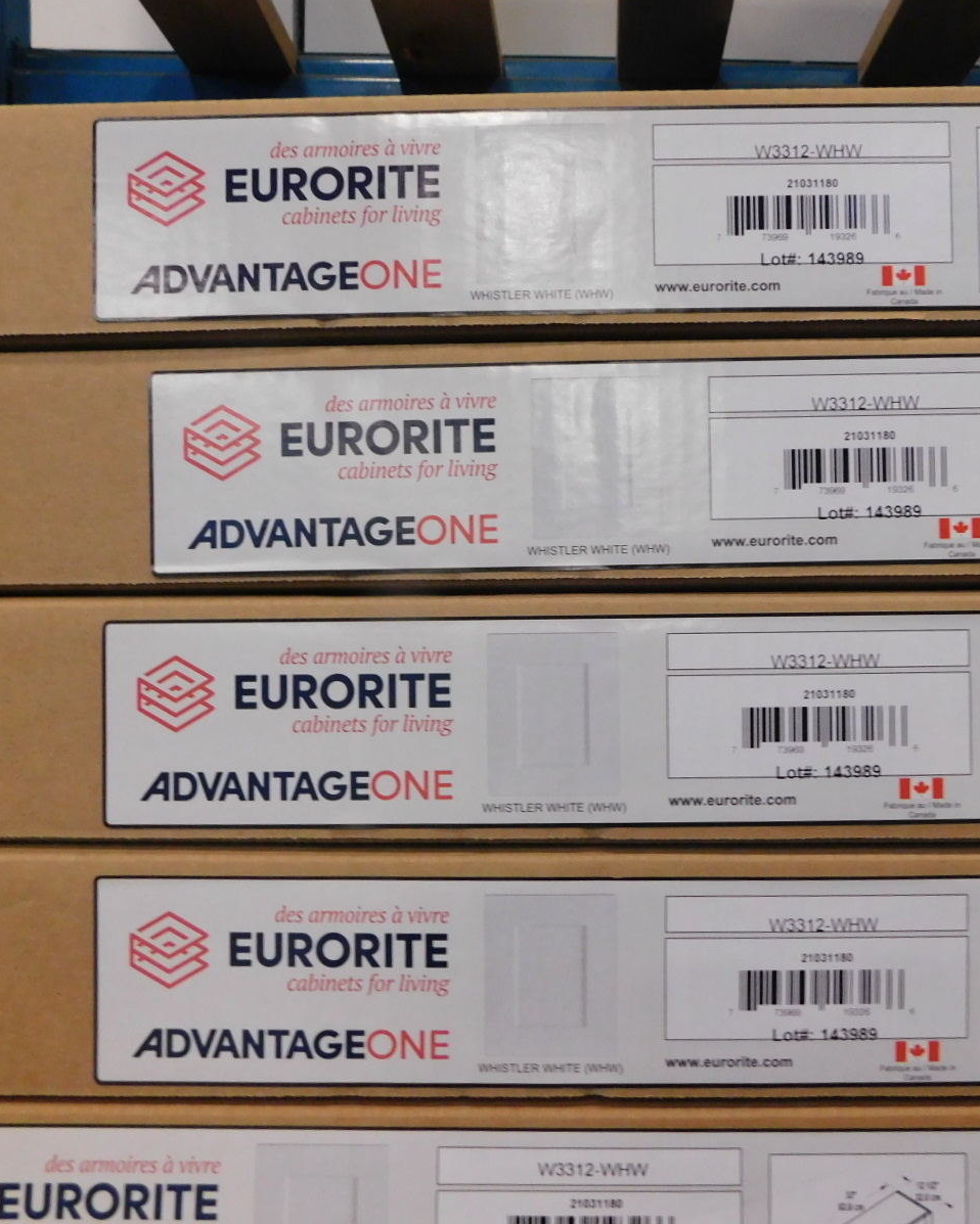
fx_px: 1087
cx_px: 611
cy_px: 611
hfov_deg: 48.1
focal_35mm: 30
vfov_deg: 58.8
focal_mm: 4
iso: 400
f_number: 3
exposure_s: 1/25
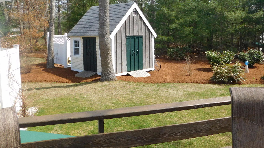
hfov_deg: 53.5
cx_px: 161
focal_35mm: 37
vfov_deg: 31.8
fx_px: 259
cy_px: 50
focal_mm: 4
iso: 125
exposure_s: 1/800
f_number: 3
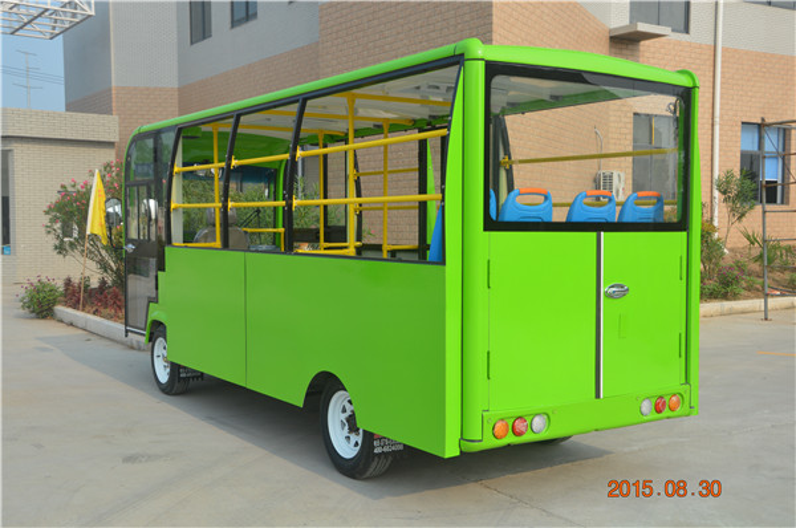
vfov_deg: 31.8
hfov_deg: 46.5
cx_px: 398
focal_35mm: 42
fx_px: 927
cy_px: 264
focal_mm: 28
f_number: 7.1
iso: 100
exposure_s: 1/200
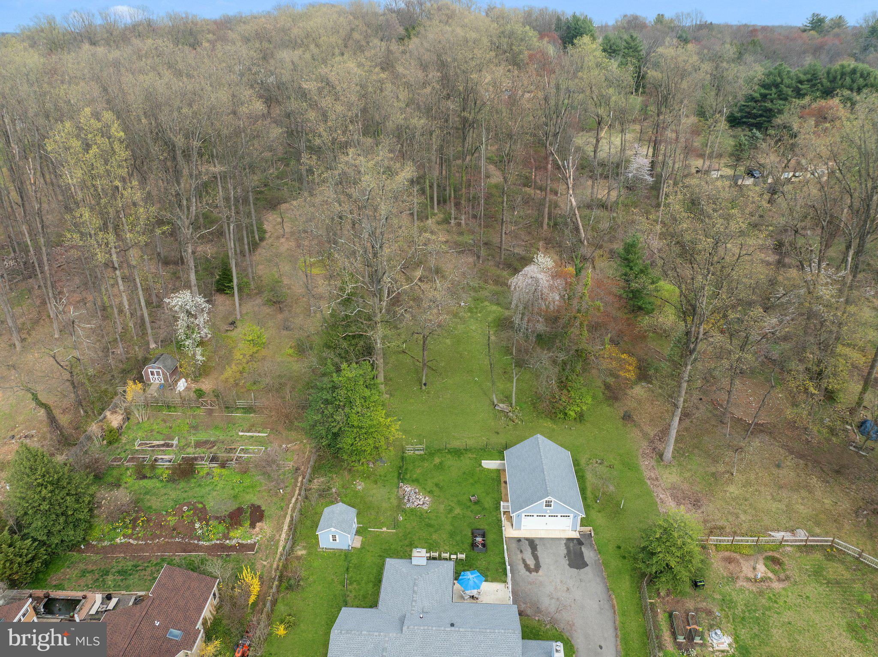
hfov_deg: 71.6
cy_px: 328
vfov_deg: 56.8
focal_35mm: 24
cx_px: 439
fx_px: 608
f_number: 2.8
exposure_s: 1/1000
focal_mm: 12.29
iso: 130
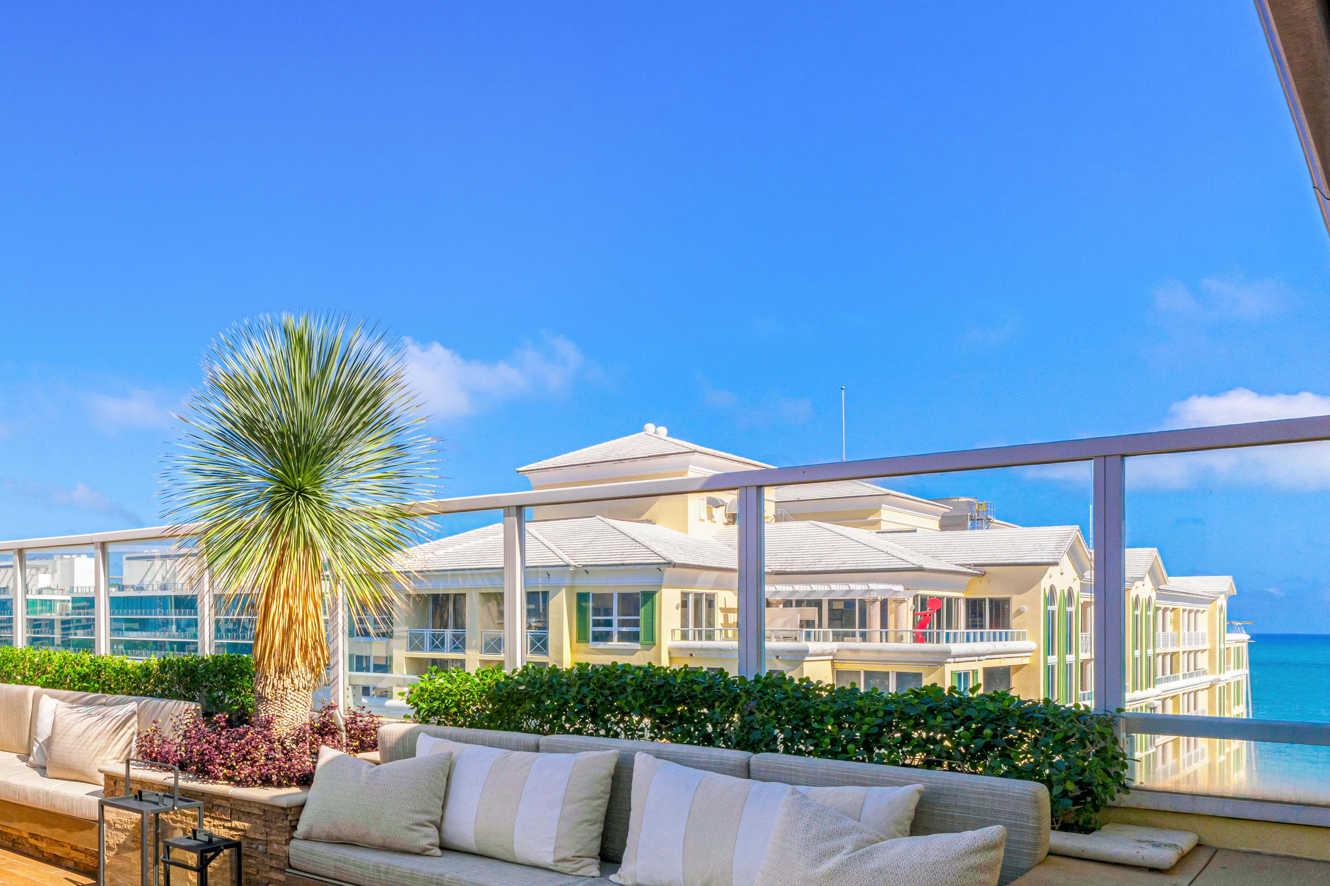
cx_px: 160
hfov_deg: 57.3
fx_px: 1034
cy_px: 641
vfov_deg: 45.1
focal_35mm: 28
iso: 400
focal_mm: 14
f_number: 10
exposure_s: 1/1000
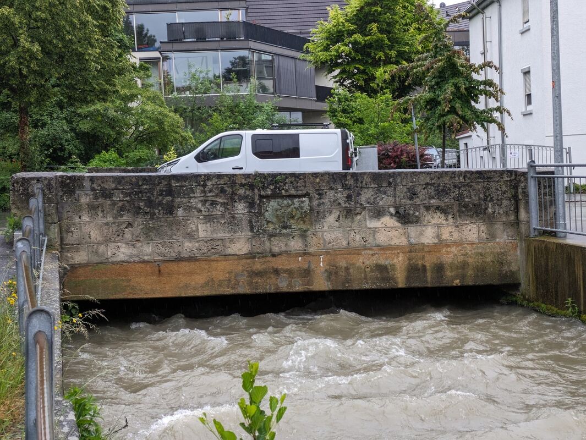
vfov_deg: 28.6
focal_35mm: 51
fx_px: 864
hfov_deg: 37.5
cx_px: 293
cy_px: 220
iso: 82
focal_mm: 5.43
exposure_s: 1/192
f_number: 1.89
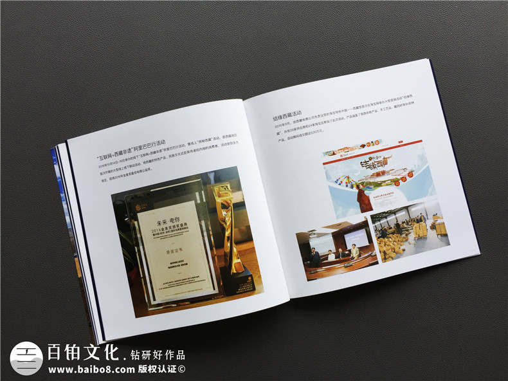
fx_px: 425
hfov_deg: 61.7
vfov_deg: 48.2
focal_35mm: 29
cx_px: 254
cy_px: 190
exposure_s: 1/100
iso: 40
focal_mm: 4.15
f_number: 2.2
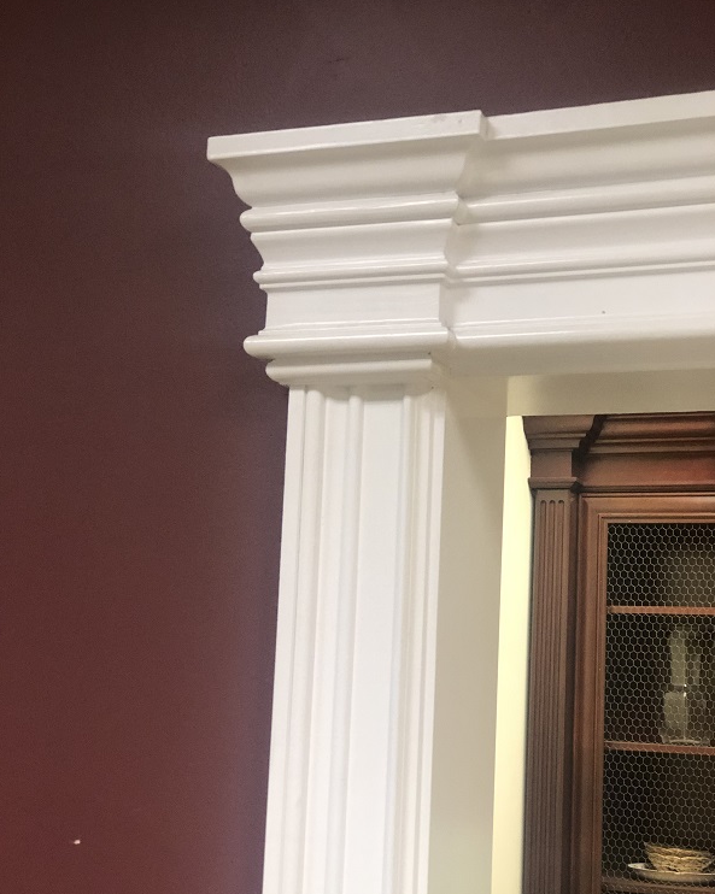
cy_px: 469
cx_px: 358
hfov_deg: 25.4
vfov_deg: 31.5
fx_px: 1588
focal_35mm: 60
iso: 400
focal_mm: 6.6
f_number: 2.8
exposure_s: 1/60
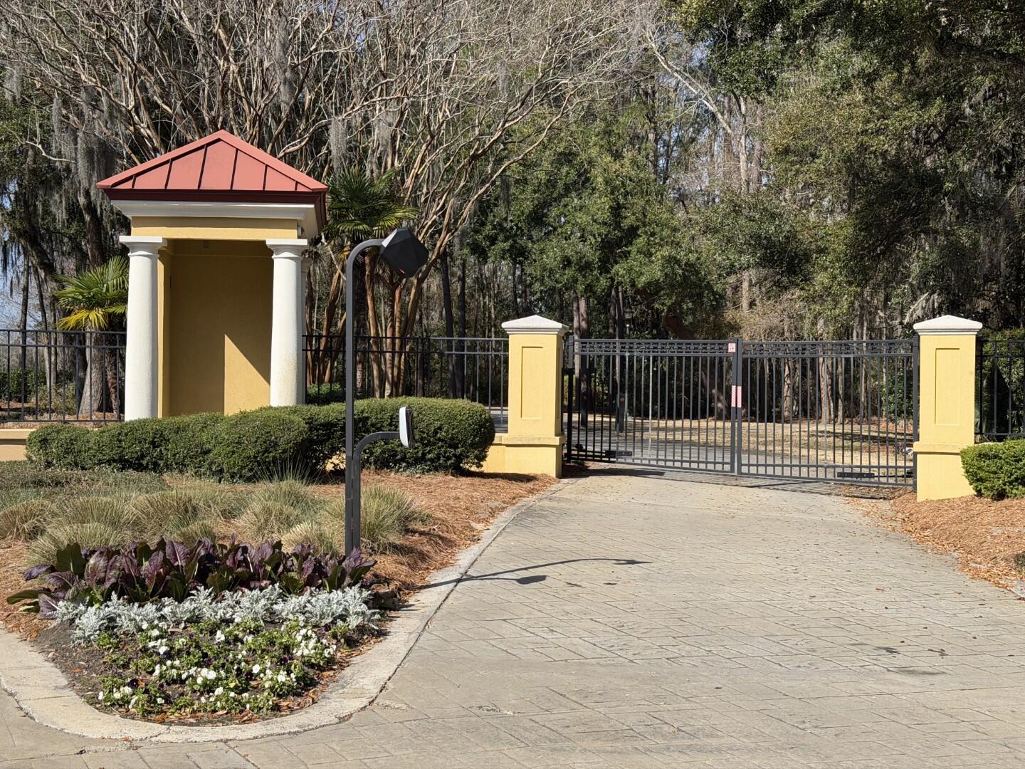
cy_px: 384
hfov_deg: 39.7
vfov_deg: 30.3
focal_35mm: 48
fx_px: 1421
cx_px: 512
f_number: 1.78
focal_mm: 6.76
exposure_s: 1/3378
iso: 64
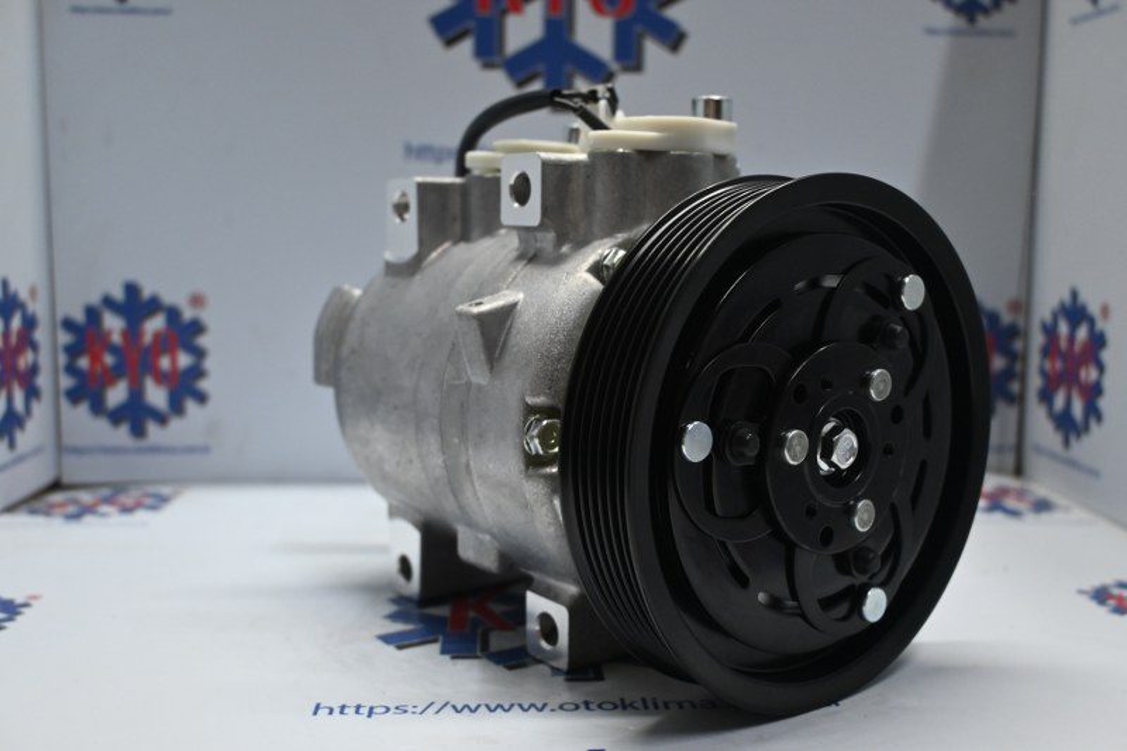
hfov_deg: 51.3
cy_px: 376
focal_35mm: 38
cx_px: 564
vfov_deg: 35.5
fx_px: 1174
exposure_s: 1/125
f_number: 4.2
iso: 1000
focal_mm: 25
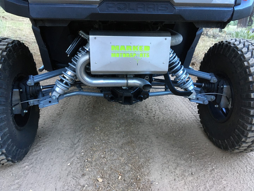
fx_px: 213
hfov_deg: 61.7
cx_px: 127
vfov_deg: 48.2
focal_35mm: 29
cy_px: 96
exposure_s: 1/30
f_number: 2.2
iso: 160
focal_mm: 4.15
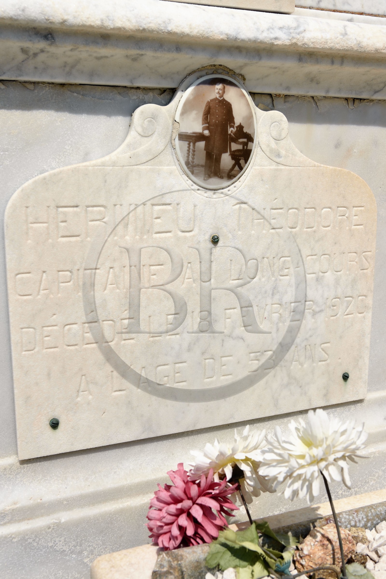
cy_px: 290
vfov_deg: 55.8
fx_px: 547
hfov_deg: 38.8
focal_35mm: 34
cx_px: 193
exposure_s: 1/640
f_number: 11
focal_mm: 34
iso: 200
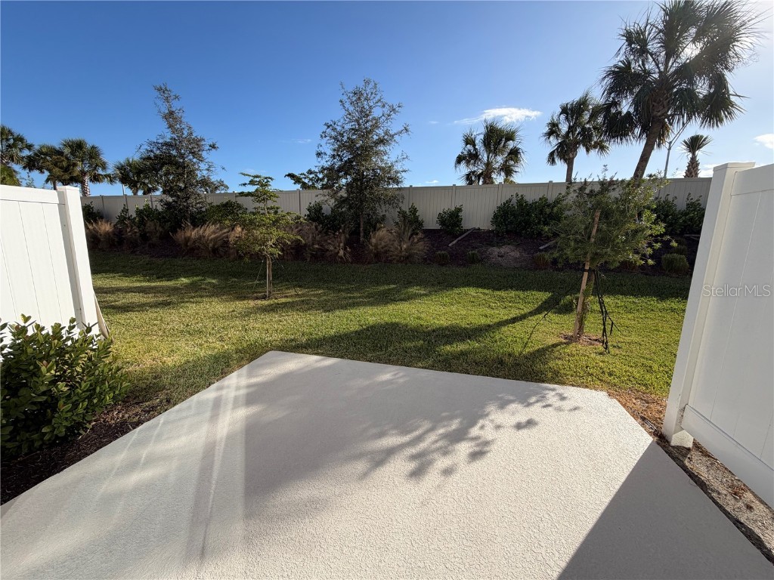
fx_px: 313
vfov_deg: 85.7
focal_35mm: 14
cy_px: 290
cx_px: 387
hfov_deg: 102.1
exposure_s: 1/864
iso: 20
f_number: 2.2
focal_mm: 2.22
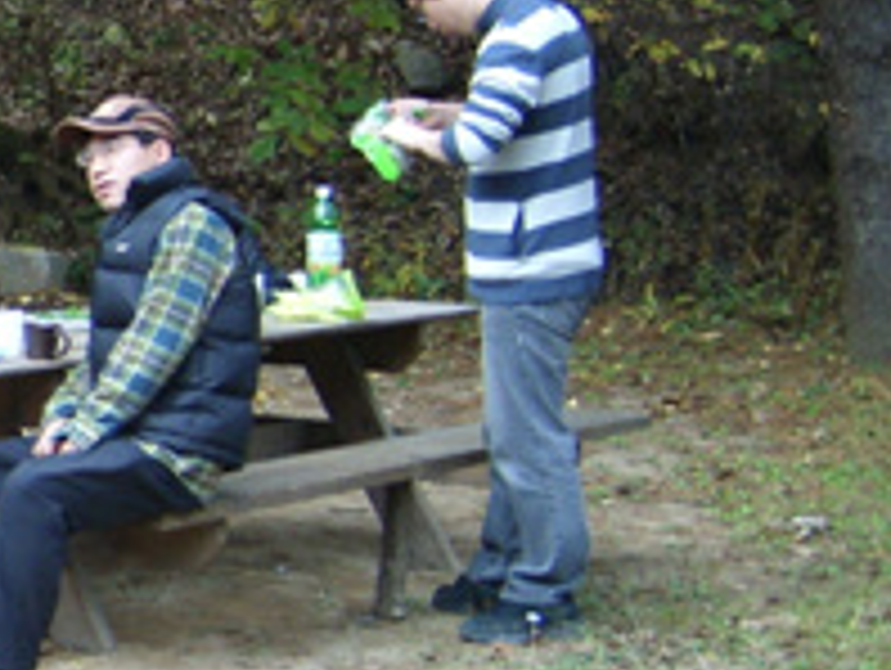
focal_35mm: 113
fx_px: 2912
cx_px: -531
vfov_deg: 13.1
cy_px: 315
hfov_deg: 15.7
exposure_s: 1/184
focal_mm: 5.8
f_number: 2.8
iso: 50
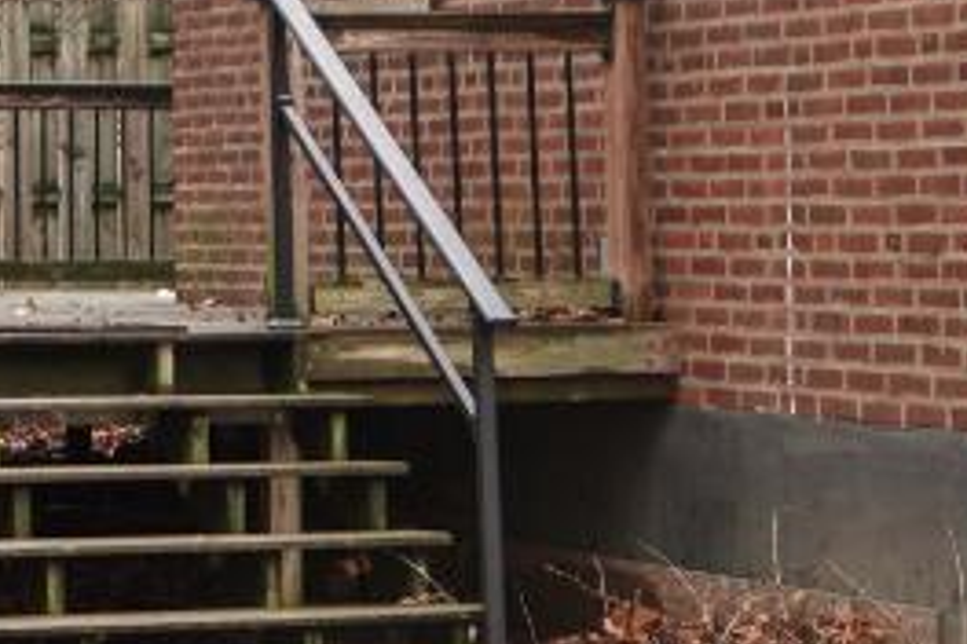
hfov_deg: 12.5
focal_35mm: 155
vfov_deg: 8.8
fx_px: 4163
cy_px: 161
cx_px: -564
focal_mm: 20
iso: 100
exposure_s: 1/80
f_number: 1.4
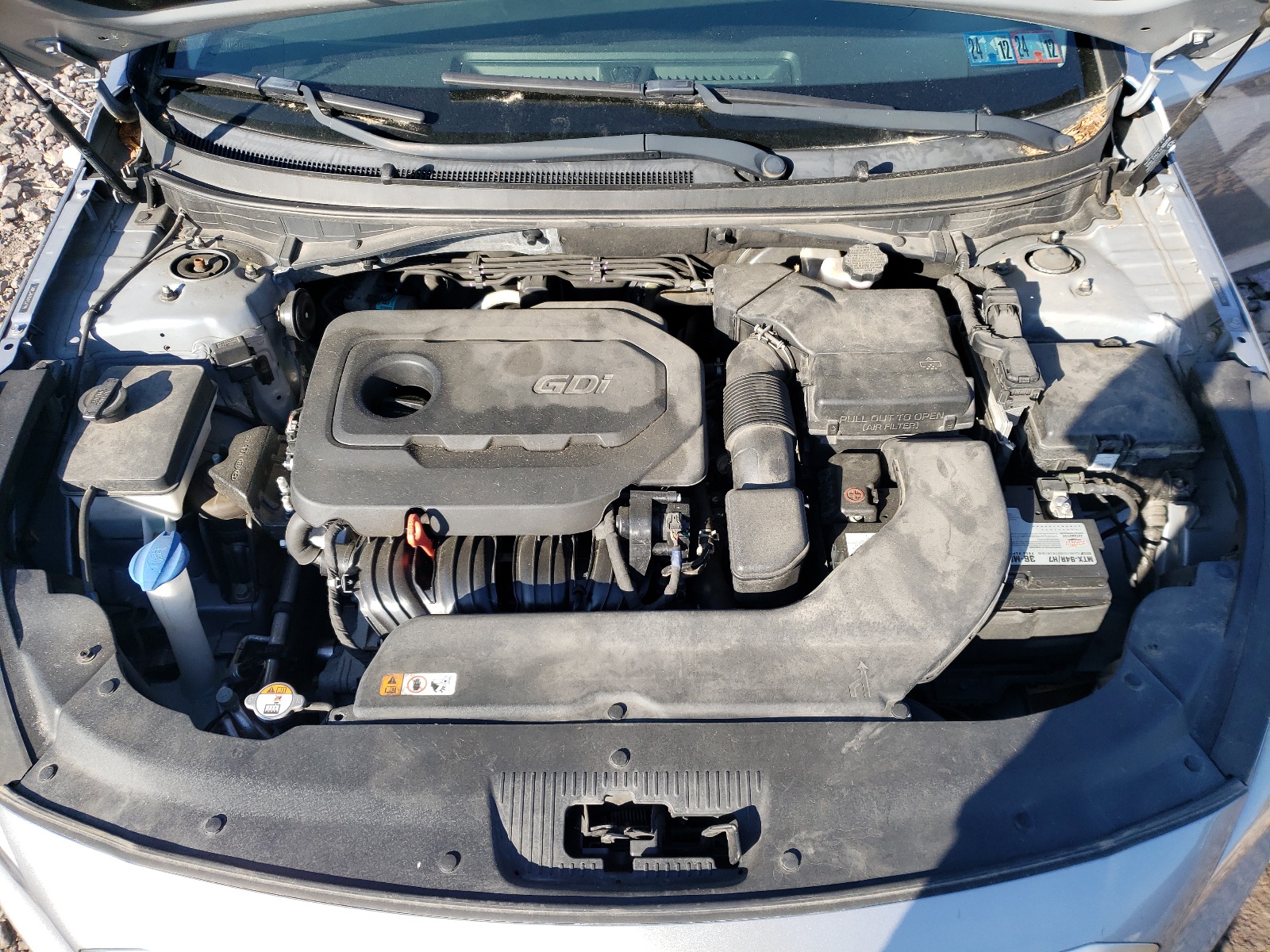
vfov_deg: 53.1
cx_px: 635
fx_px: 954
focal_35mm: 26
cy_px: 476
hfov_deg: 67.3
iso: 50
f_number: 1.5
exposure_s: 1/769
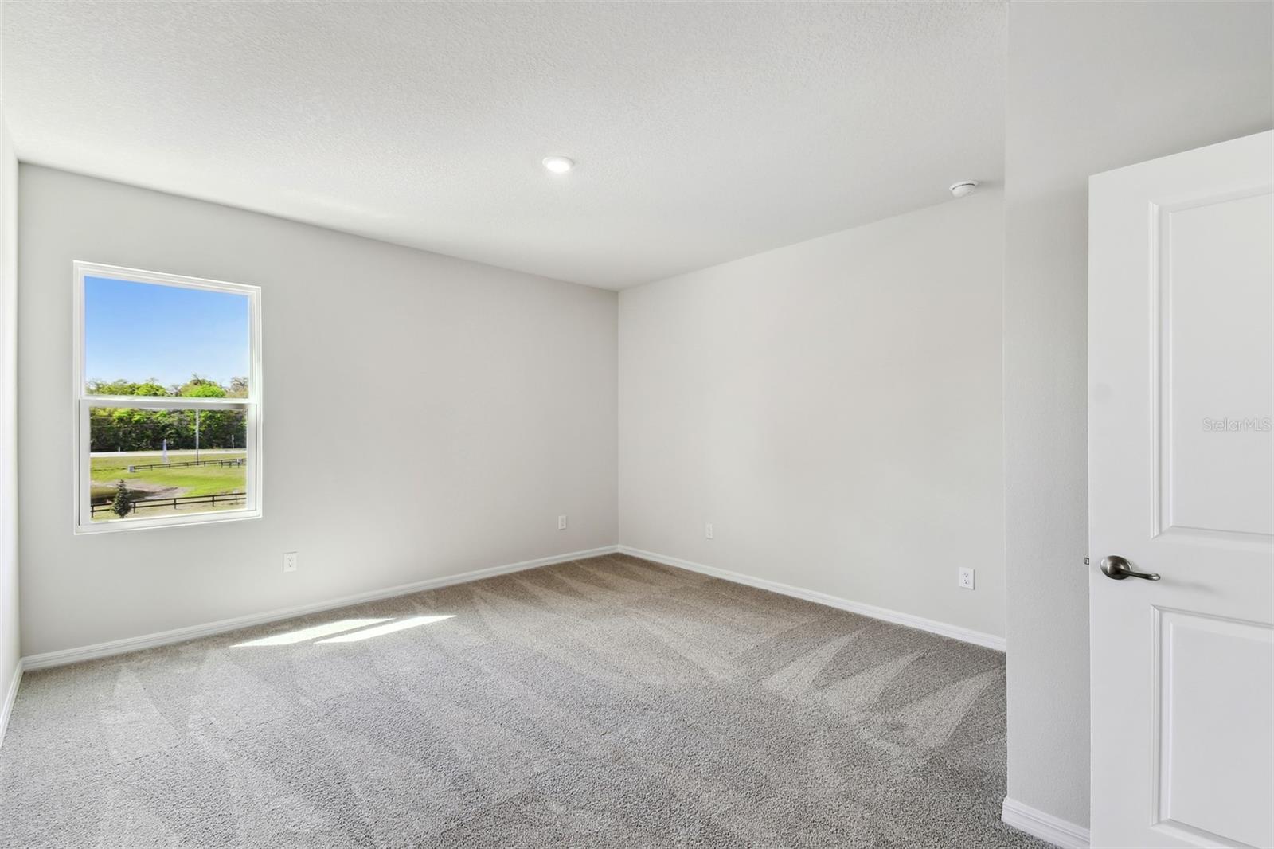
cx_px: 637
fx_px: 531
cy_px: 424
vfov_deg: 77.3
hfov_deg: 100.4
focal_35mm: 15
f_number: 7.1
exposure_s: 1/25
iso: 100
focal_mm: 10
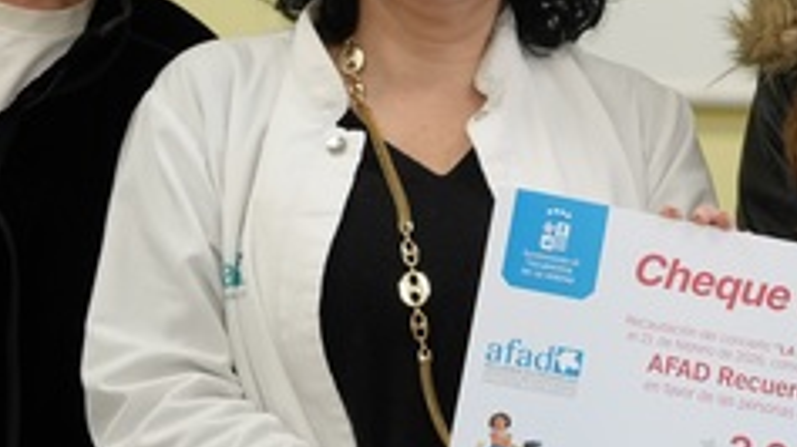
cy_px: 240
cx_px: 834
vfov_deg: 6.8
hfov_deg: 12.0
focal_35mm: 177
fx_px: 3738
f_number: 4
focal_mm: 50
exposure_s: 1/160
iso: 800
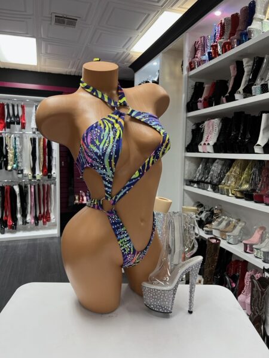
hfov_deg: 53.1
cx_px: 134
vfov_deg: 67.3
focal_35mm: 26
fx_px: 269
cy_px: 179
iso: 100
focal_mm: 5.7
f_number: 1.5
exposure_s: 1/60
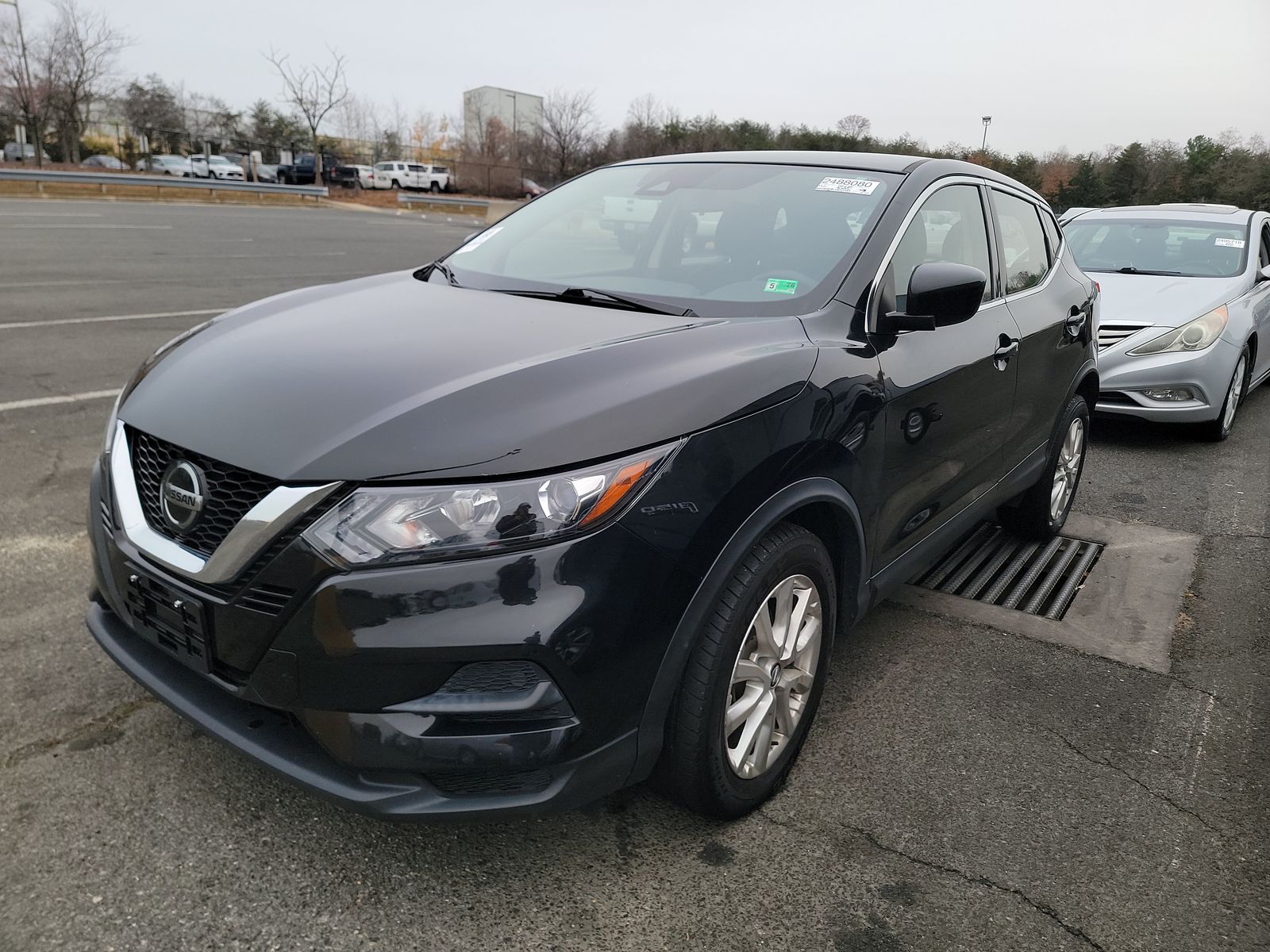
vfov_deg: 56.8
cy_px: 476
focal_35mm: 24
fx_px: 881
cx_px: 635
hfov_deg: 71.6
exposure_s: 1/59
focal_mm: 6.7
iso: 81
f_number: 1.8
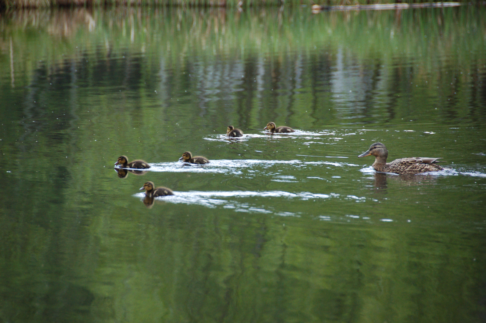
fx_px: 4046
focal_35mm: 300
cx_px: 243
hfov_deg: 6.9
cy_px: 162
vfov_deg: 4.6
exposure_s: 1/320
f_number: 5.6
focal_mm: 200
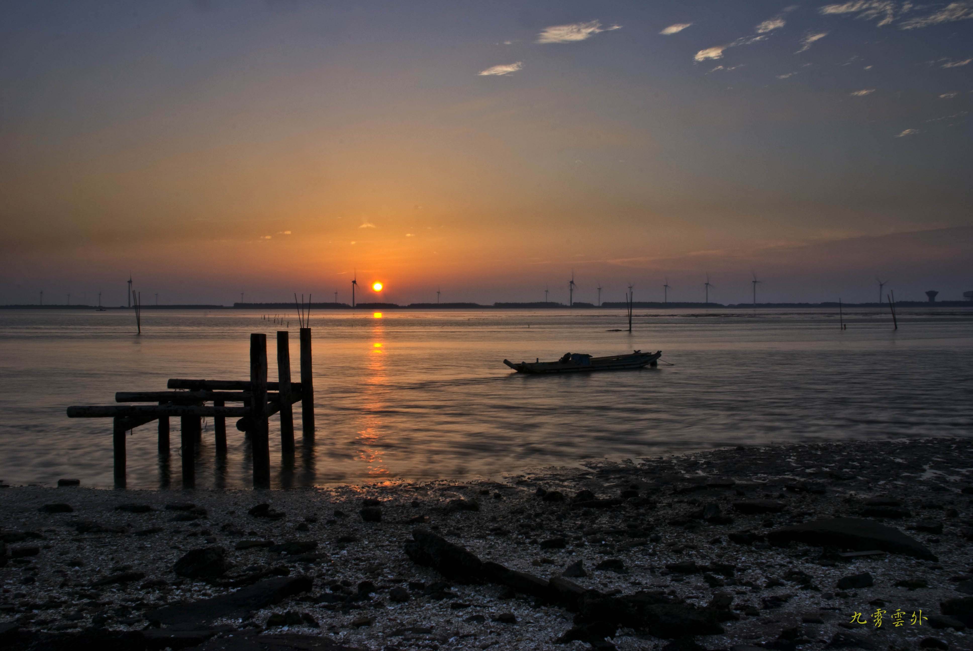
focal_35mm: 30
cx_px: 486
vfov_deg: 43.7
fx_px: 812
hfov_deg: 61.9
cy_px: 326
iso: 100
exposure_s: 1
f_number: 22
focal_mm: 20
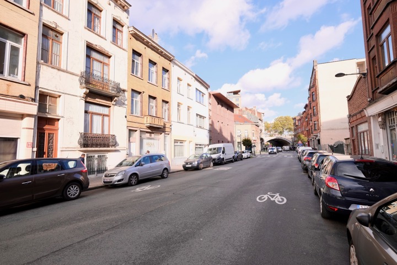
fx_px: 187
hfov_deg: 93.3
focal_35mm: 17
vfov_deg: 70.4
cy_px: 132
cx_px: 198
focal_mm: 11
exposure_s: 1/180
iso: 320
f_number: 7.1
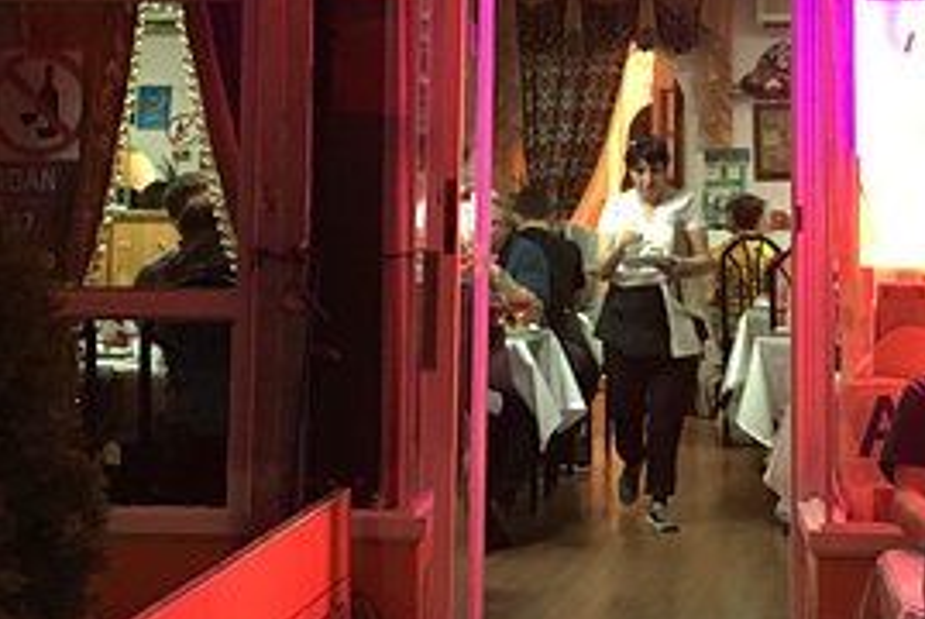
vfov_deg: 16.0
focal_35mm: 84
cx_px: 512
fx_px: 2161
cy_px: 2
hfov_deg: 24.2
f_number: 2.2
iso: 250
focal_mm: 4.15
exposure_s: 1/15
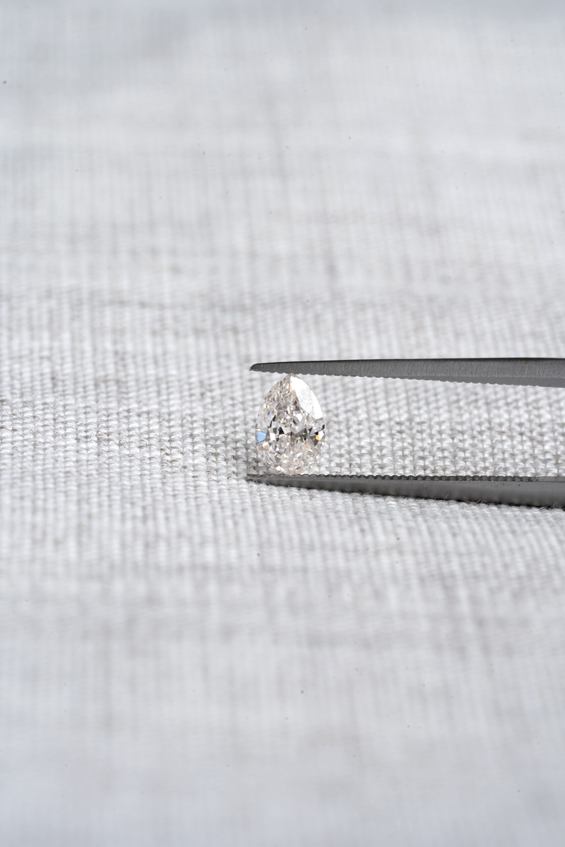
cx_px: 282
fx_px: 2118
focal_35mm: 90
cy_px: 424
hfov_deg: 15.2
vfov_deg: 22.6
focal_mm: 90
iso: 100
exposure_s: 1/3
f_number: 14
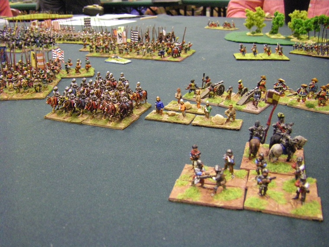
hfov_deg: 49.0
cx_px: 164
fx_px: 361
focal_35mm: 38
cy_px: 124
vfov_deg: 37.7
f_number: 3.5
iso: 800
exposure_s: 1/20
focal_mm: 6.3
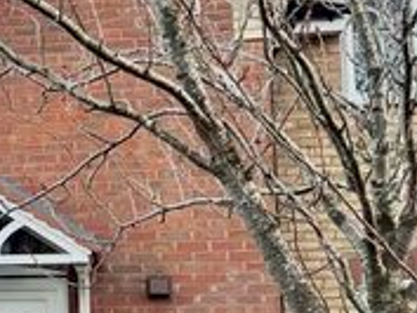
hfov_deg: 17.3
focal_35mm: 103
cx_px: -193
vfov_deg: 14.4
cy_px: 192
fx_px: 1242
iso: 32
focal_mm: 5.1
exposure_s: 1/278
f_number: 1.6
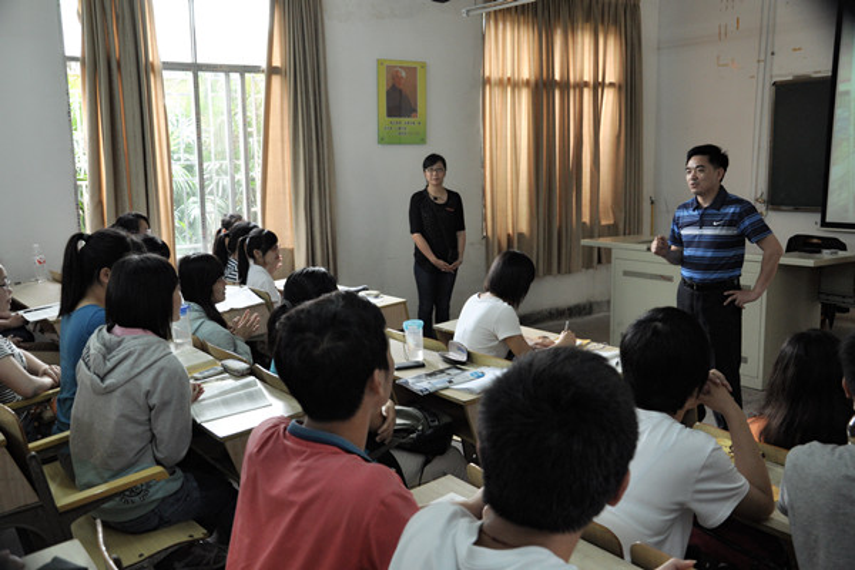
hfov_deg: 53.1
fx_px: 855
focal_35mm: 36
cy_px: 285
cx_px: 428
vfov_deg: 36.9
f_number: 5
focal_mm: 24
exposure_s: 1/40
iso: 640
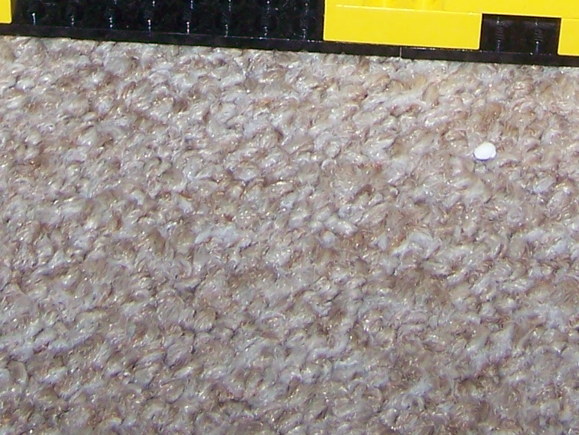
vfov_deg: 9.3
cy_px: -413
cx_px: 348
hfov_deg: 13.1
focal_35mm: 151
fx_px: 2526
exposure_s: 1/60
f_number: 2.8
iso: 80
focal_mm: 6.3
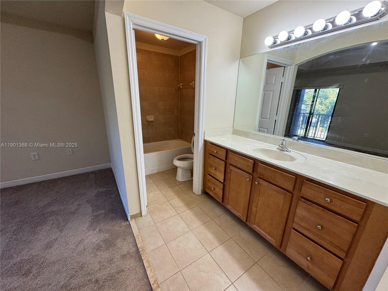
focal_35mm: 14
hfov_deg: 102.1
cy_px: 146
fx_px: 157
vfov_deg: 85.7
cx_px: 194
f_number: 2.2
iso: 160
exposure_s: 1/120
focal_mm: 2.22
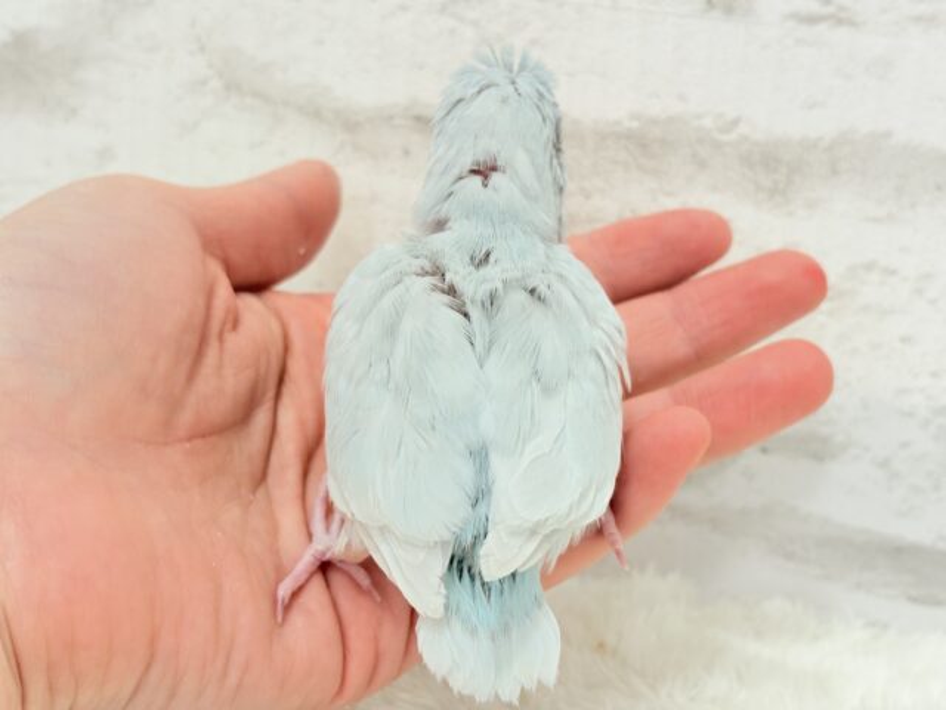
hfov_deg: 36.8
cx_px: 473
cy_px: 355
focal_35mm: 52
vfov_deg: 28.0
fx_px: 1421
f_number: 1.6
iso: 40
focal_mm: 5.96
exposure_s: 1/50
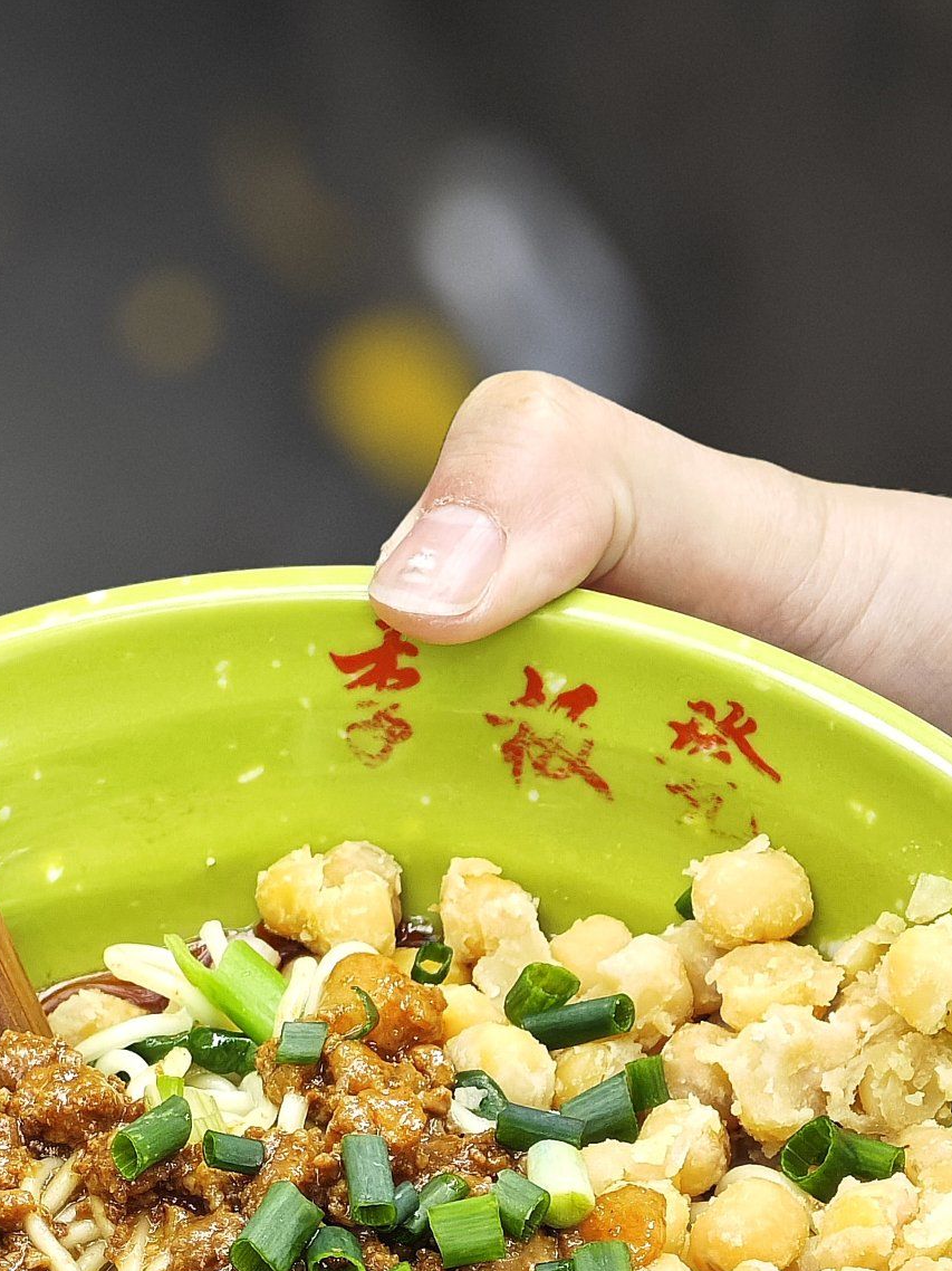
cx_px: 415
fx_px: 6603
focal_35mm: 180
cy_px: 1342
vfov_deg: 10.9
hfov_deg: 8.2
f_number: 1.8
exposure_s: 1/118
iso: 50
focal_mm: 12.28
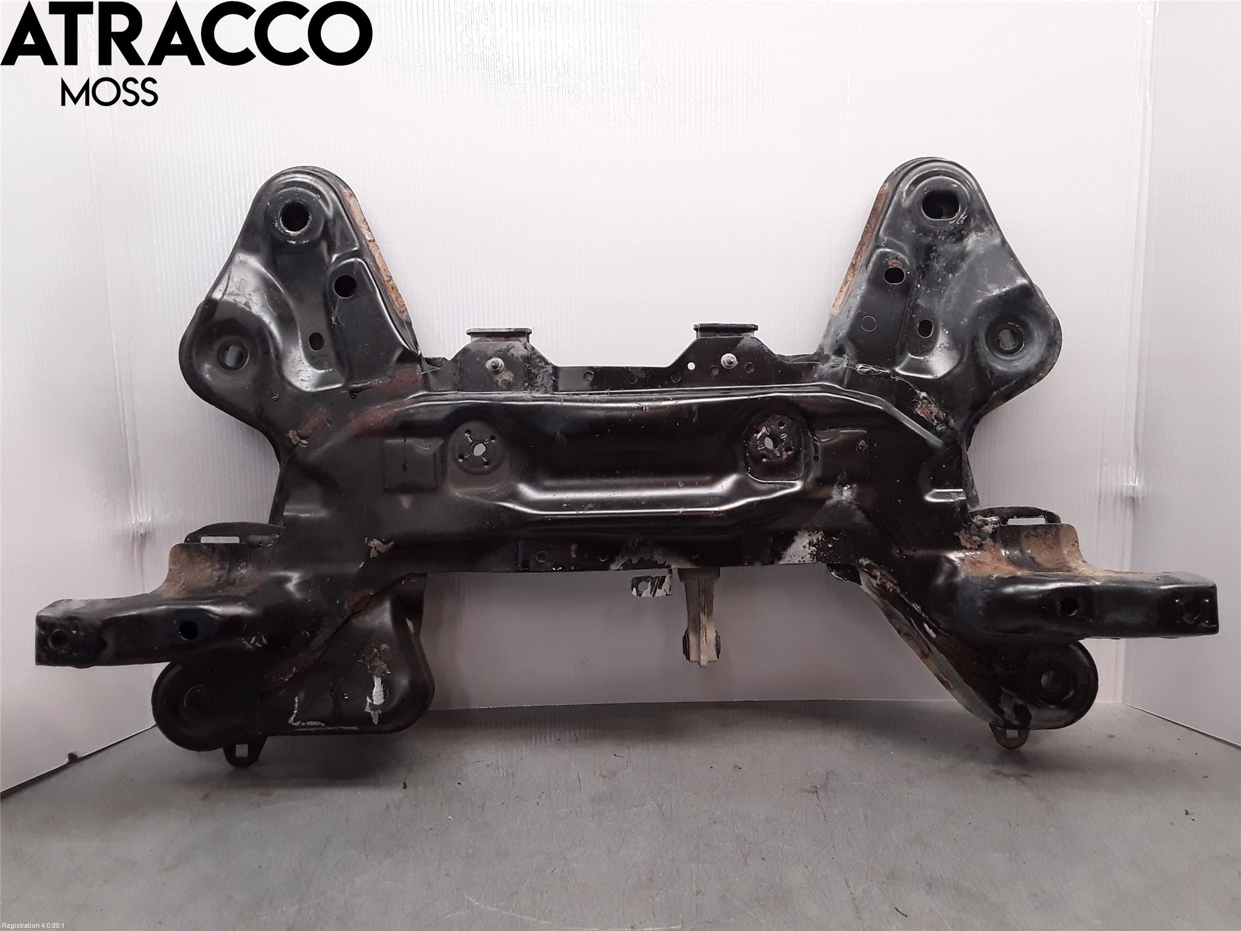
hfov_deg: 63.4
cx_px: 620
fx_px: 1004
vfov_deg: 49.7
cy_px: 466
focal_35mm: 28
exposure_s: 1/100
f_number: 1.9
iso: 64
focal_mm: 2.91
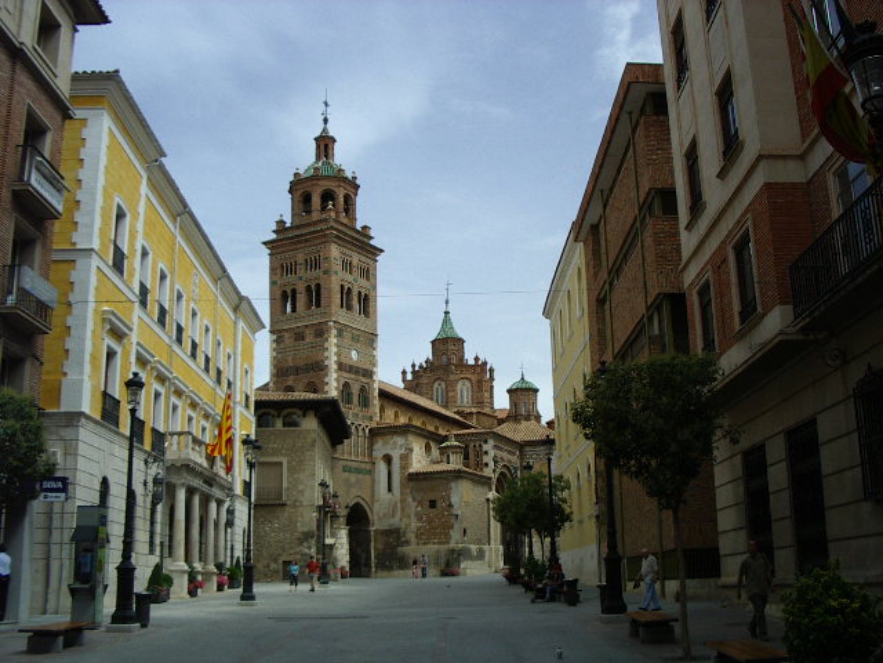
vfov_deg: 37.7
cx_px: 442
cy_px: 332
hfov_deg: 49.0
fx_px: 969
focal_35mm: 38
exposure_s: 1/500
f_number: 4.8
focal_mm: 5.8
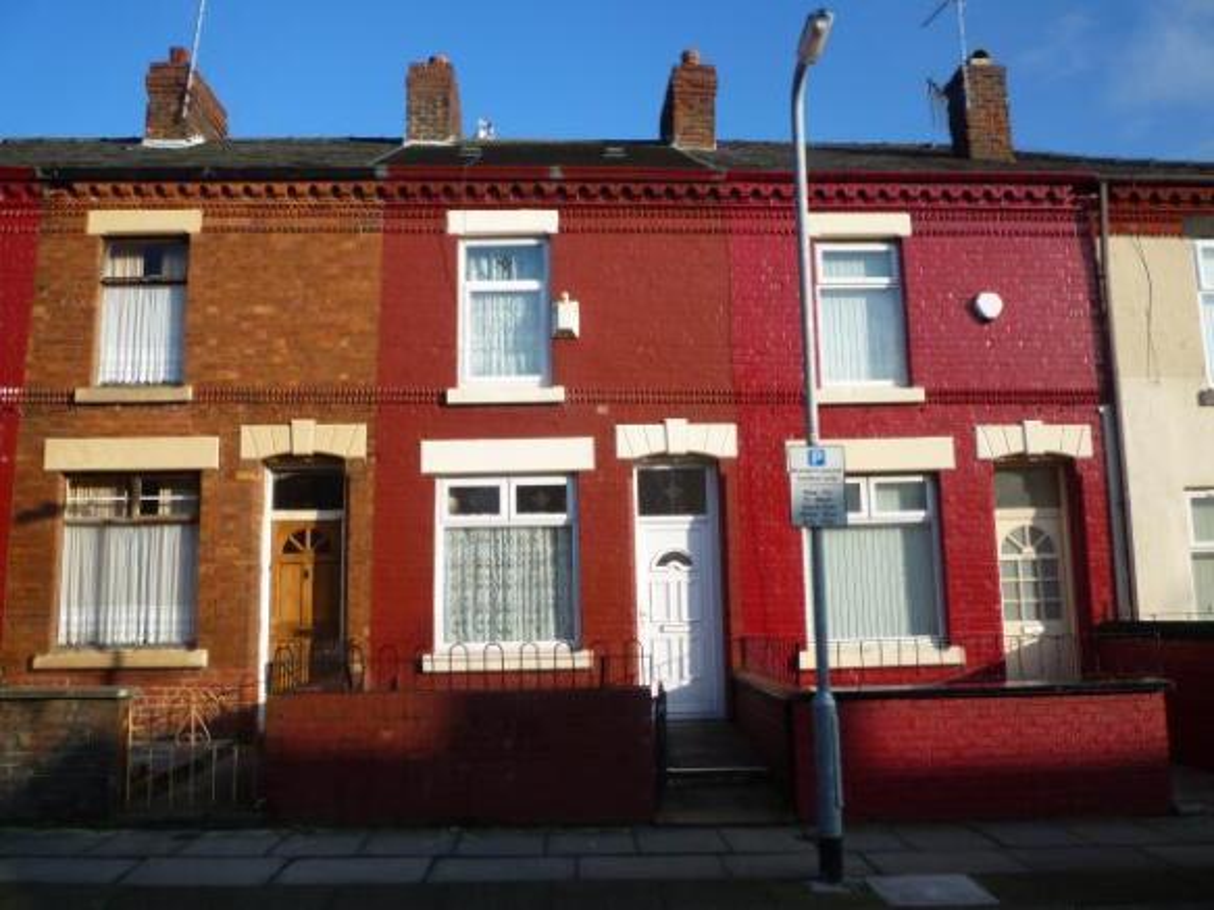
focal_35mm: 29
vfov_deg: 48.2
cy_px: 455
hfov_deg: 61.7
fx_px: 1017
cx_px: 607
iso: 80
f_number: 3.5
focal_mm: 5.2
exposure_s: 1/500
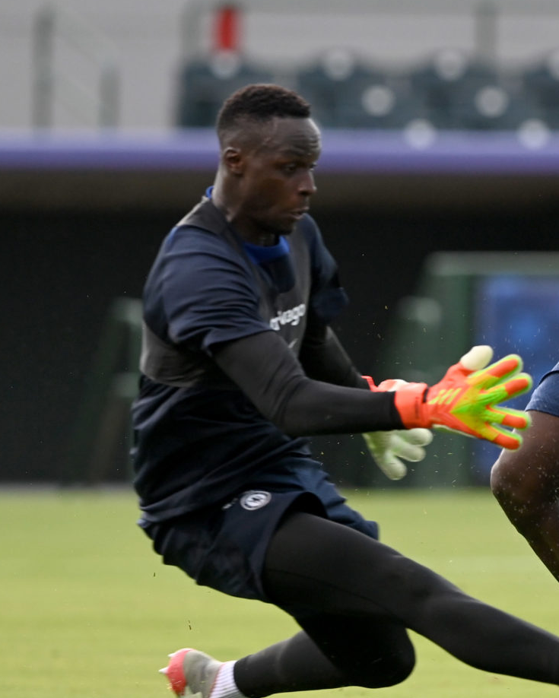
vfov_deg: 2.5
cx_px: 580
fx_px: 16226
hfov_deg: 2.0
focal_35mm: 785
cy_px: 329
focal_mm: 400
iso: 2000
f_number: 4
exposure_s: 1/1000
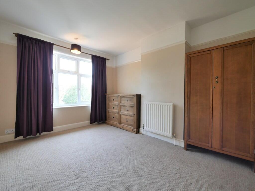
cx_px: 128
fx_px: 103
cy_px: 96
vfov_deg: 85.7
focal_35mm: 14
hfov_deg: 102.0
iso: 320
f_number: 4
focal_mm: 7
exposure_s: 1/60
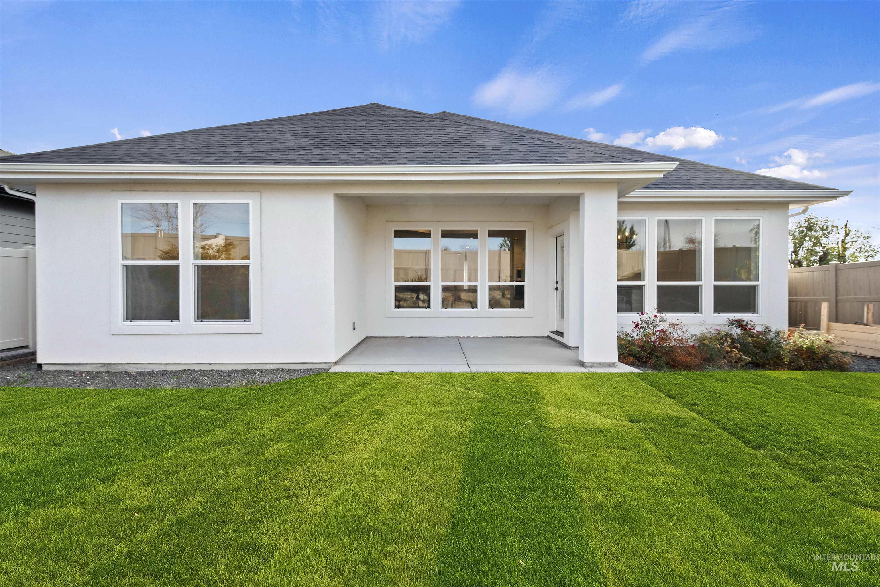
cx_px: 440
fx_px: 367
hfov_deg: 100.4
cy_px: 294
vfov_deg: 77.4
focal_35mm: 15
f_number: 8
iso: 320
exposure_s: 1/400
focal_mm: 15
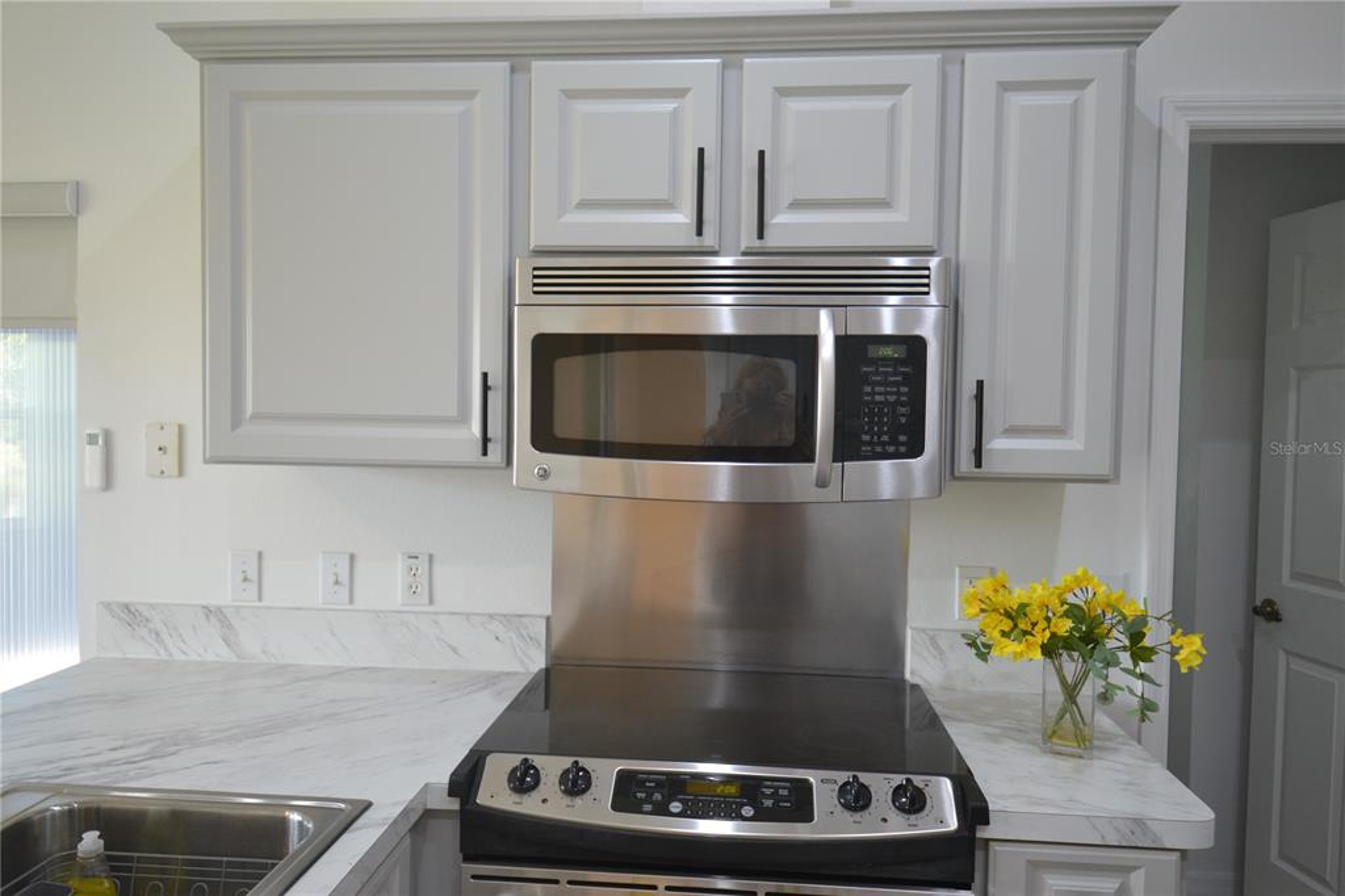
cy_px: 448
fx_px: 952
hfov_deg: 70.5
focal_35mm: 26
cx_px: 672
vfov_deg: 50.4
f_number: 4.2
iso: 400
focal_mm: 17
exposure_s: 1/25
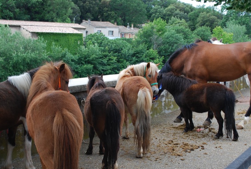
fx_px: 364
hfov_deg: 38.1
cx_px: 118
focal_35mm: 52
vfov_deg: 26.1
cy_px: 99
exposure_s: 1/125
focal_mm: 28
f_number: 5.6
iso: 180
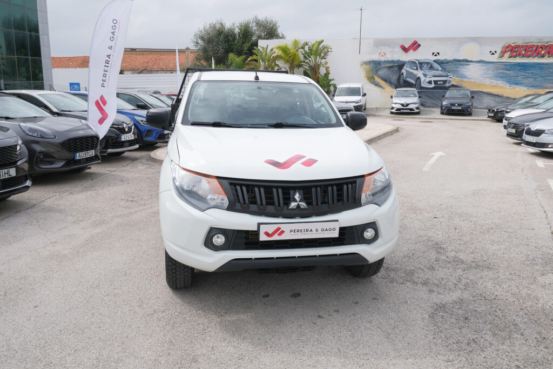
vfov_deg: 43.6
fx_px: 461
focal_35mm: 30
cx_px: 276
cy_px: 184
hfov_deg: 61.9
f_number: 9
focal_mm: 19.7
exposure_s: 1/250
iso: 160
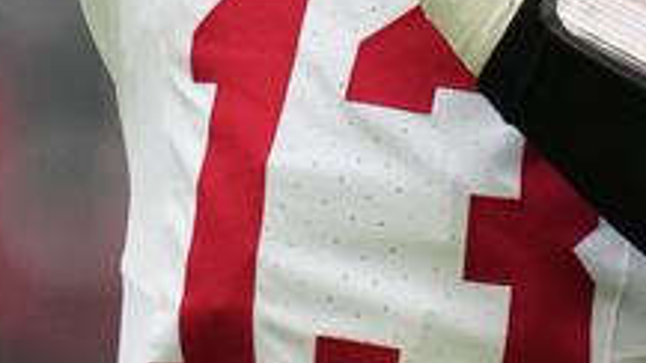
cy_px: -382
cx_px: 289
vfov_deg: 0.6
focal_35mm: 1979
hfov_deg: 1.1
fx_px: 33895
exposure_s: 1/5000
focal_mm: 400
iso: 2500
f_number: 2.8
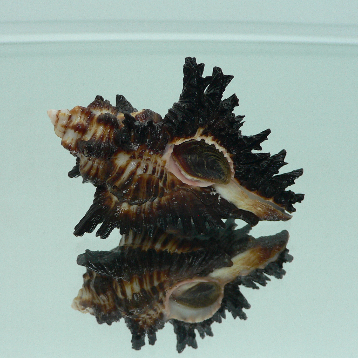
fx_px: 491
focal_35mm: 42
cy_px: 179
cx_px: 171
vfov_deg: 40.0
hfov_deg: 40.0
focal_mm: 4.6
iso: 100
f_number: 2.8
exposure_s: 1/60
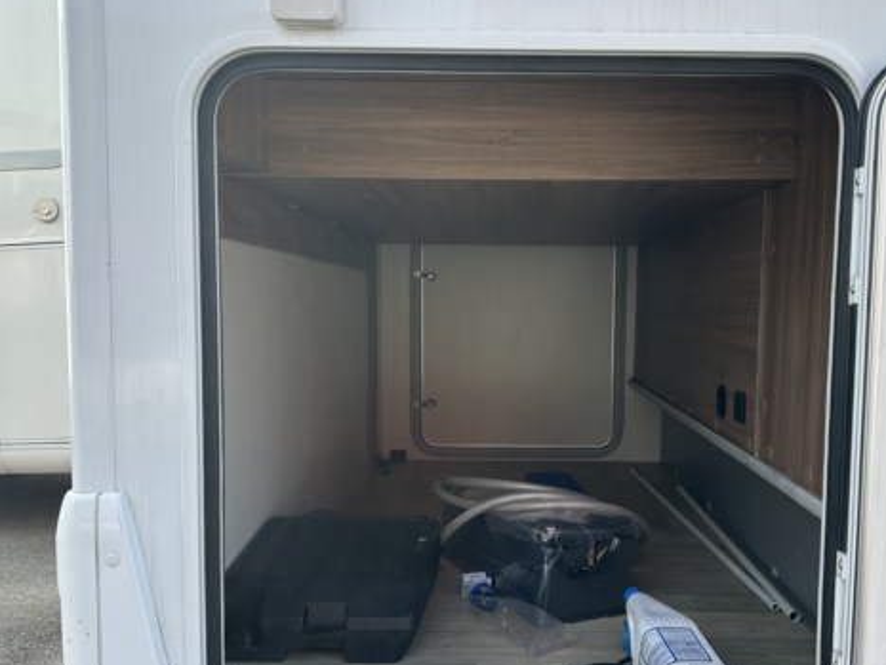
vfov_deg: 42.9
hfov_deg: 55.1
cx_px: 516
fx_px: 845
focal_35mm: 33
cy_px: 373
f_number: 1.78
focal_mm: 6.86
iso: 80
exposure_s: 1/918
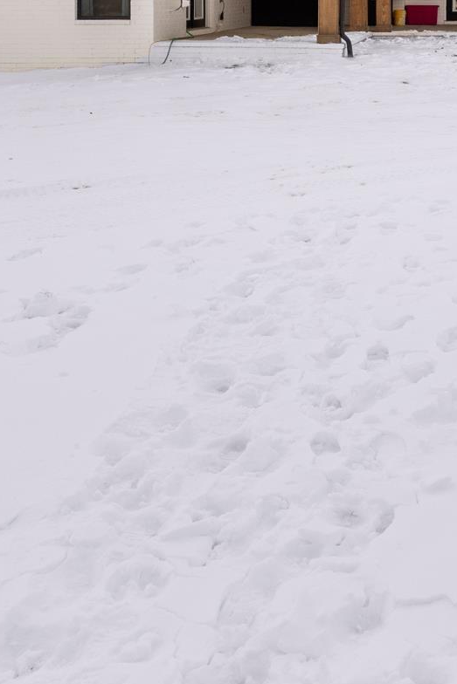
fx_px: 1001
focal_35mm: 53
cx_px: 509
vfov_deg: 33.6
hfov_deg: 24.0
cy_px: -41
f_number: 9
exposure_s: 1/125
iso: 200
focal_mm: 11
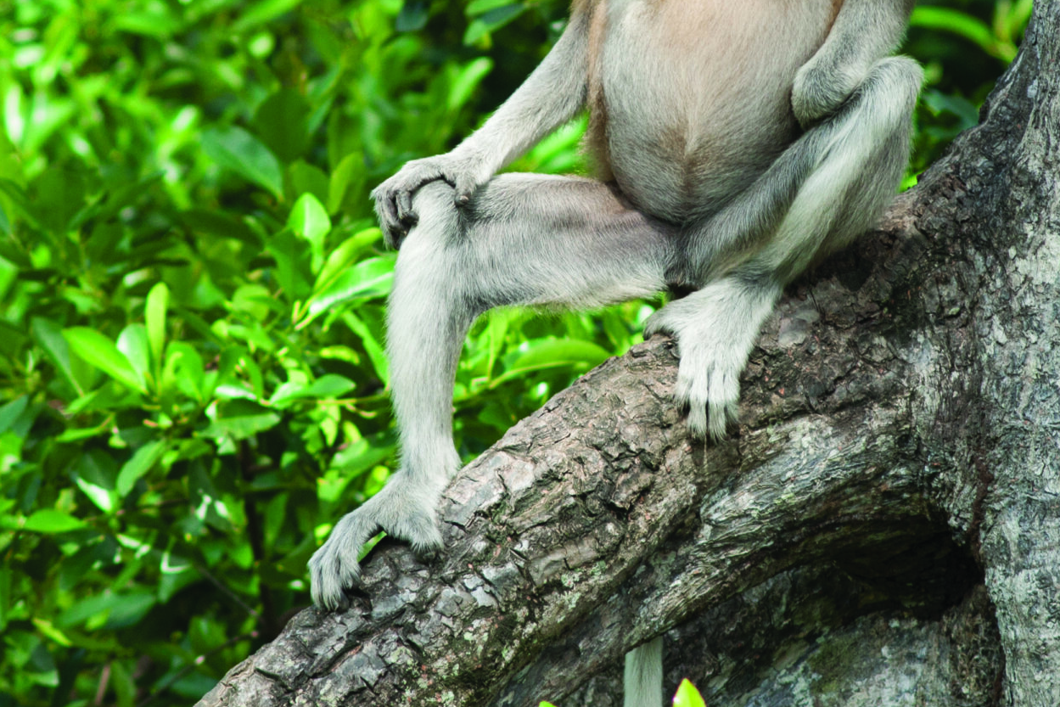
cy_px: 137
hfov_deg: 5.0
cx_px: 647
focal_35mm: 415
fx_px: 12221
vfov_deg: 3.3
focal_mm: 135
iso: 400
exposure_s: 1/640
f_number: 5
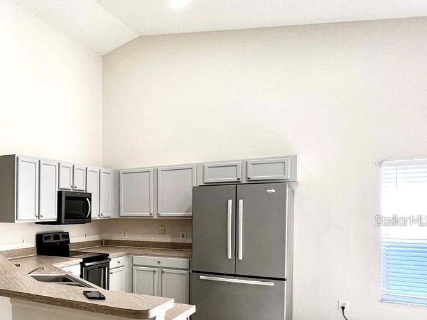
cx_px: -74
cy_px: 220
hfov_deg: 41.7
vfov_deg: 44.6
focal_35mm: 31
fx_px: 382
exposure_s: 1/60
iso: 125
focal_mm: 1.57
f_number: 1.8
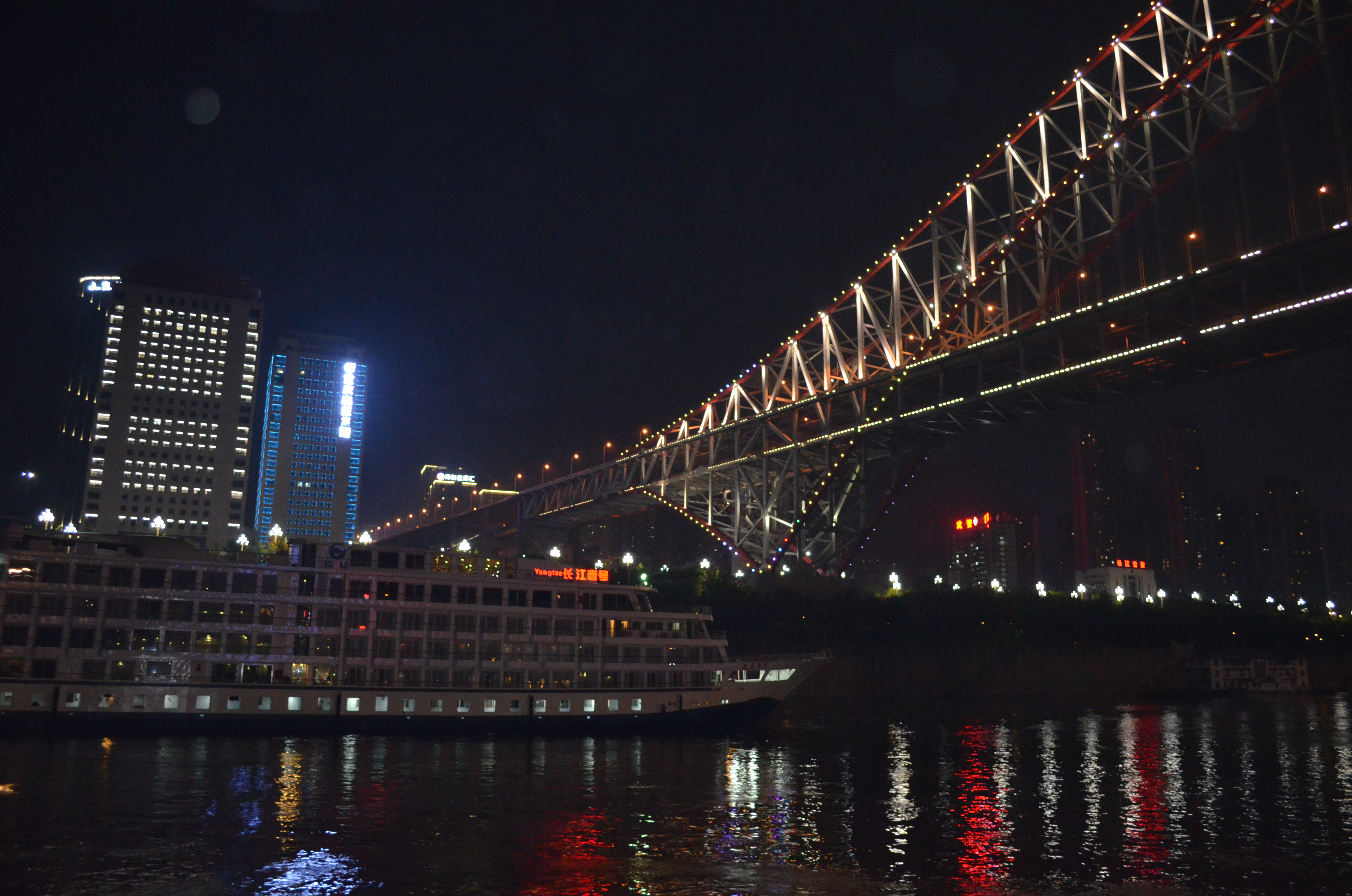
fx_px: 1012
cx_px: 676
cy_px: 448
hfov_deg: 67.5
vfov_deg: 47.7
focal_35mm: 27
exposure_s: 1/60
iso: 3200
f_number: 3.5
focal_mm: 18
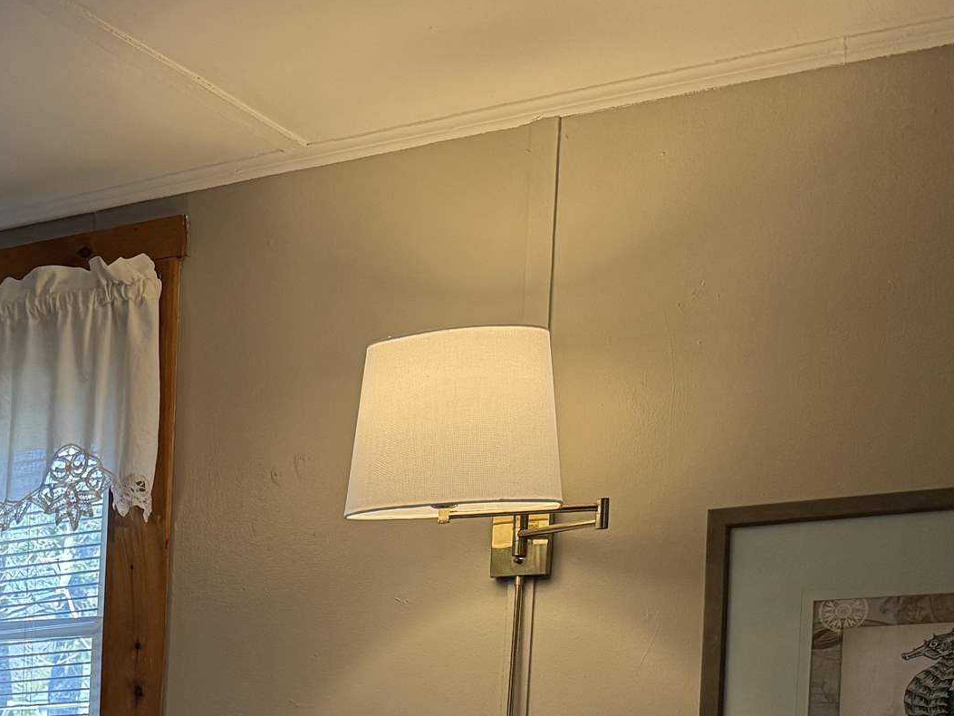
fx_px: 1929
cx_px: -389
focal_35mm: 70
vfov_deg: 19.0
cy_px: 1004
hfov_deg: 23.4
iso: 250
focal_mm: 6.76
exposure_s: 1/120
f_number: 1.78
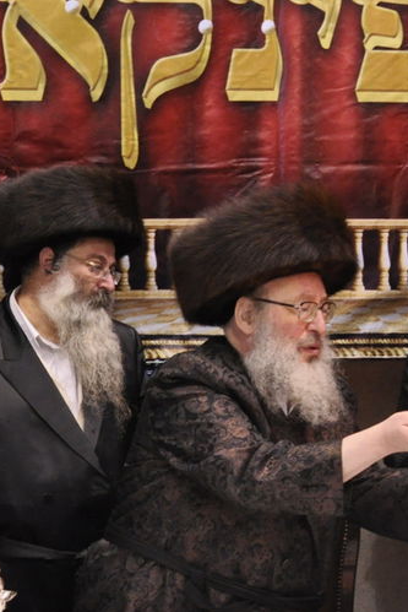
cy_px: 404
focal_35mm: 143
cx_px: 407
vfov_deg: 14.3
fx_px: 2429
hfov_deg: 9.5
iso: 1000
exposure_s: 1/80
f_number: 4.5
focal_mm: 34
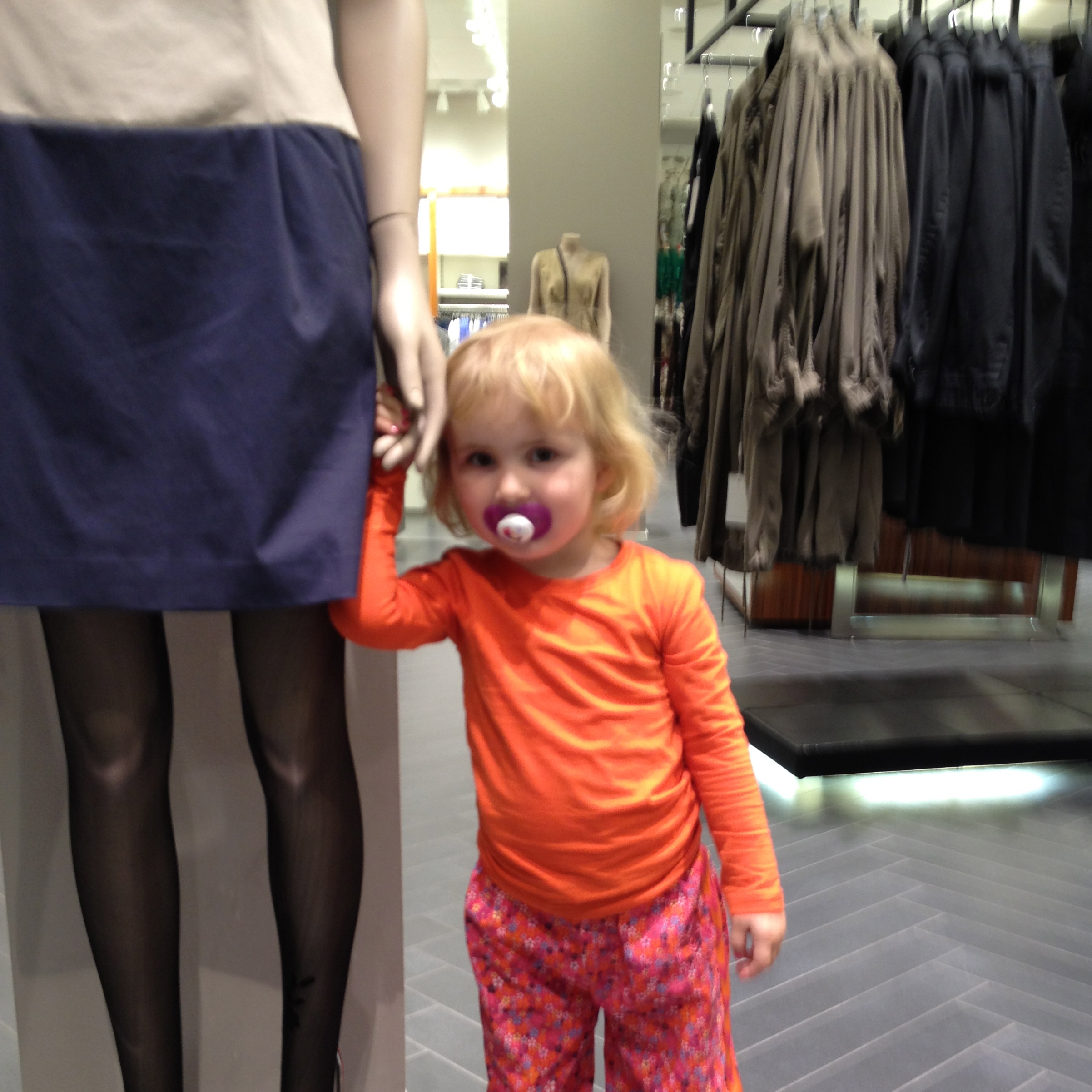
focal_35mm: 42
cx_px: 554
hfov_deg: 40.0
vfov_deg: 39.5
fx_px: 1499
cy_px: 740
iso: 80
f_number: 2.4
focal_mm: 4.28
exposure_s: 1/20
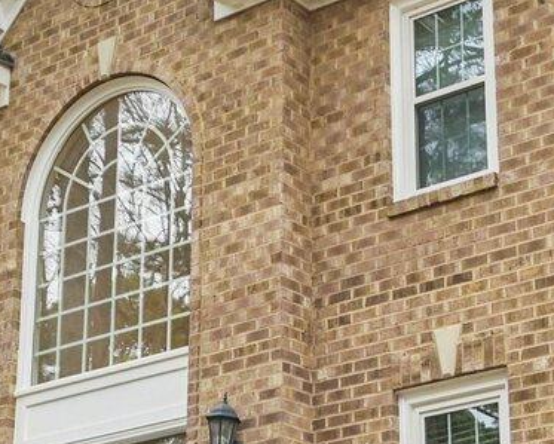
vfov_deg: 14.9
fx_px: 1690
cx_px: 270
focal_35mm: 103
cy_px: 370
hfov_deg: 18.6
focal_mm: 20
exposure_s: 1/160
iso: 200
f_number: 9
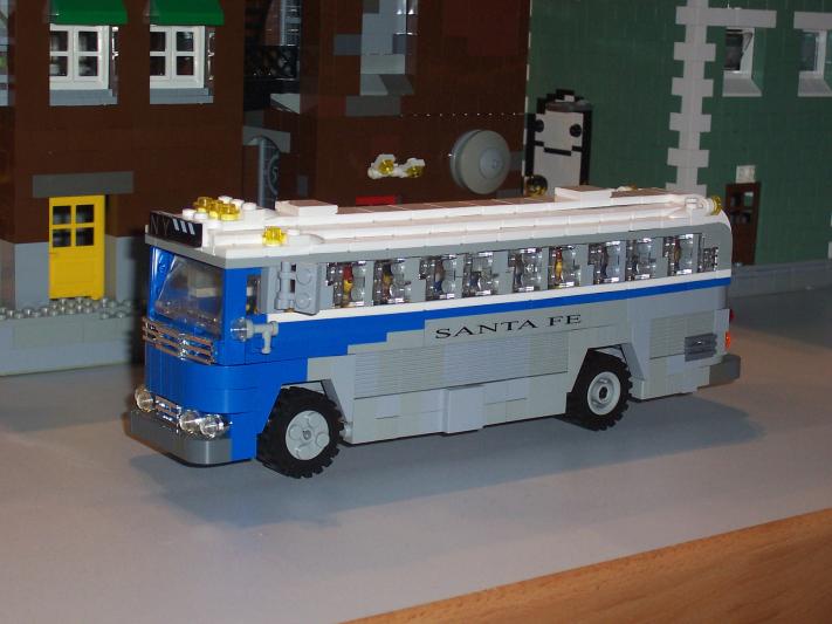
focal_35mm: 71
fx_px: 1706
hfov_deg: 27.4
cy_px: 312
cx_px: 416
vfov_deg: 20.7
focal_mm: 10.8
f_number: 4
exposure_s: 1/90
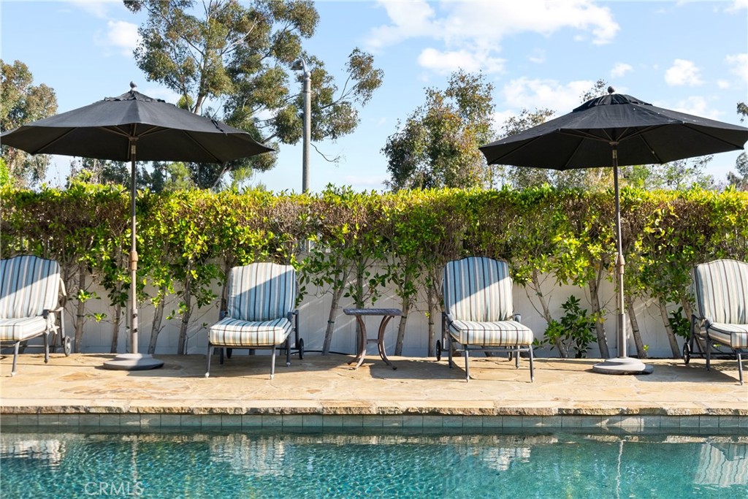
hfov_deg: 38.2
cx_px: 374
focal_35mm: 52
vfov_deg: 26.0
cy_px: 250
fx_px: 1081
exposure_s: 1/125
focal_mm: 35
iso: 100
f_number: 8
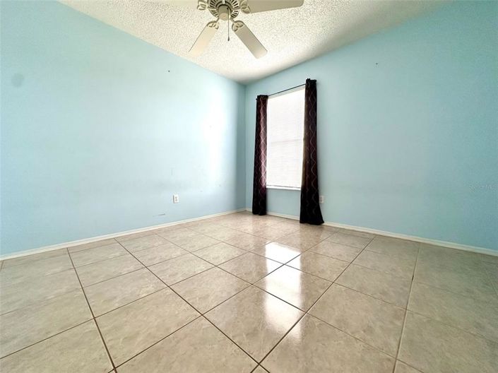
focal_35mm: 14
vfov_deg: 85.6
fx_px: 201
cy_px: 186
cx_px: 249
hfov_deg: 102.1
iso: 100
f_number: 2.2
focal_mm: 2.22
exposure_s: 1/99
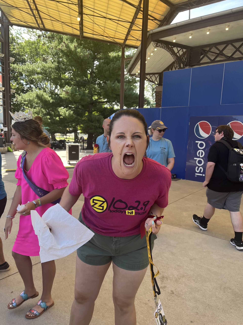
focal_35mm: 26
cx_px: 122
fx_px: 243
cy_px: 162
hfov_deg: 53.1
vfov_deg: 67.3
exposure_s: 1/340
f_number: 1.6
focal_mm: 5.1
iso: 50
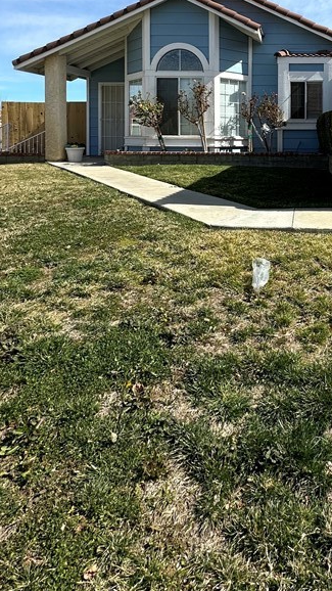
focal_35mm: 27
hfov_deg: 39.4
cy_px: 140
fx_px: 423
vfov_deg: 65.1
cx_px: 306
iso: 40
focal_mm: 2.22
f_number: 2.2
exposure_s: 1/1595
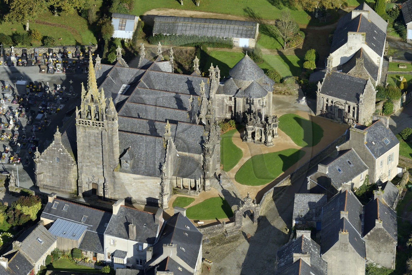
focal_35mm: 155
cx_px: 206
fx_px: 1773
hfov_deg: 13.3
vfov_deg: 8.9
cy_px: 138
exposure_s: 1/1250
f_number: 13
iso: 800
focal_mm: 155
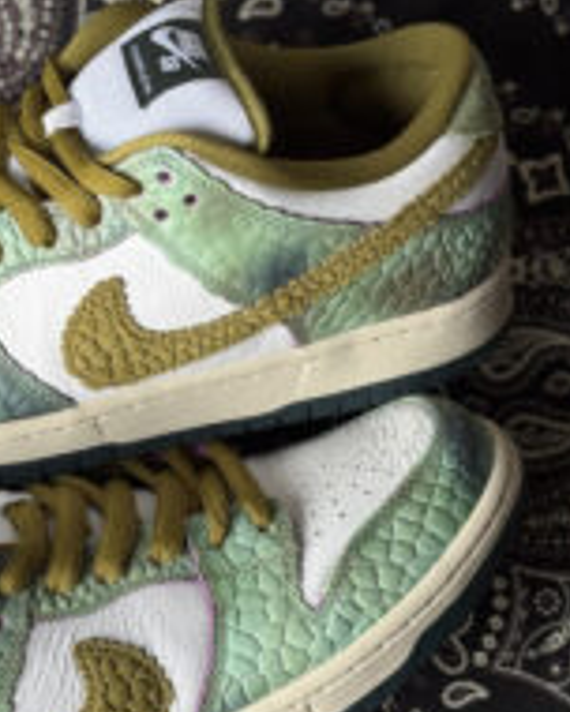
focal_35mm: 107
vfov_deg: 17.9
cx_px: 71
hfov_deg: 14.3
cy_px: 465
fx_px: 2256
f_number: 1.6
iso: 32
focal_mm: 5.96
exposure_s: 1/503
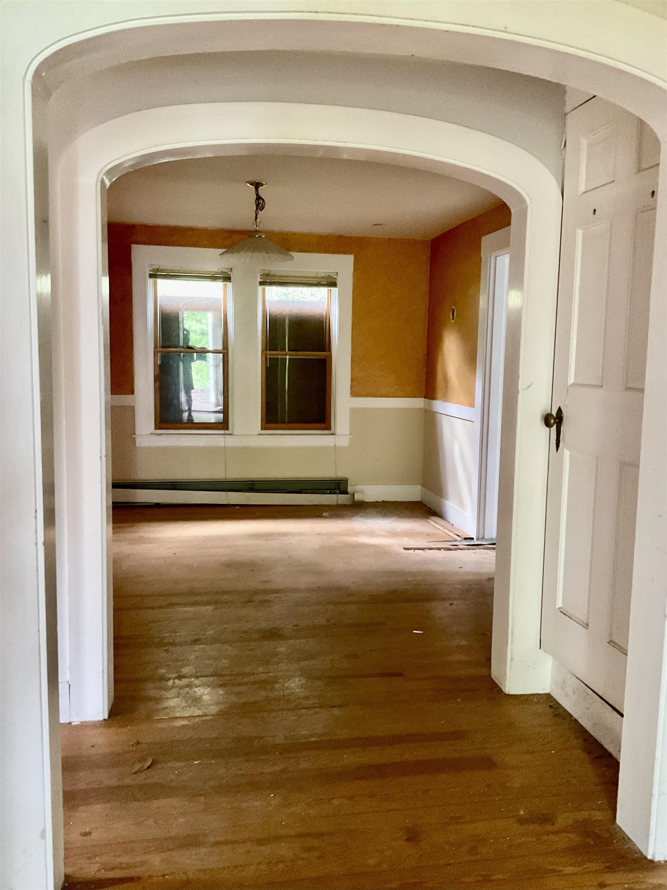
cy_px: 445
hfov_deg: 48.2
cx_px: 334
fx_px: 745
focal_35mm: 29
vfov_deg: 61.7
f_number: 1.8
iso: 500
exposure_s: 1/30
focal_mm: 3
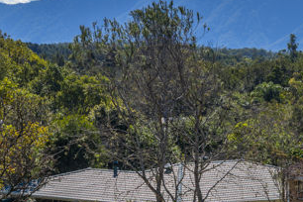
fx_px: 1187
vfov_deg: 9.7
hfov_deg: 14.5
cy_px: 11
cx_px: 110
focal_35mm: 141
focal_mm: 54
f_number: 8
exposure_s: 1/125
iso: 50
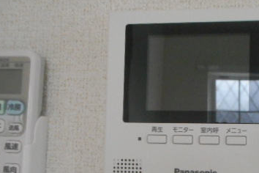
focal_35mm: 47
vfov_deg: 28.3
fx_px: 338
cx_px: 194
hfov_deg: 40.7
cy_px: 127
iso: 800
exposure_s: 1/40
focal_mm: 4.5
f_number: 3.7
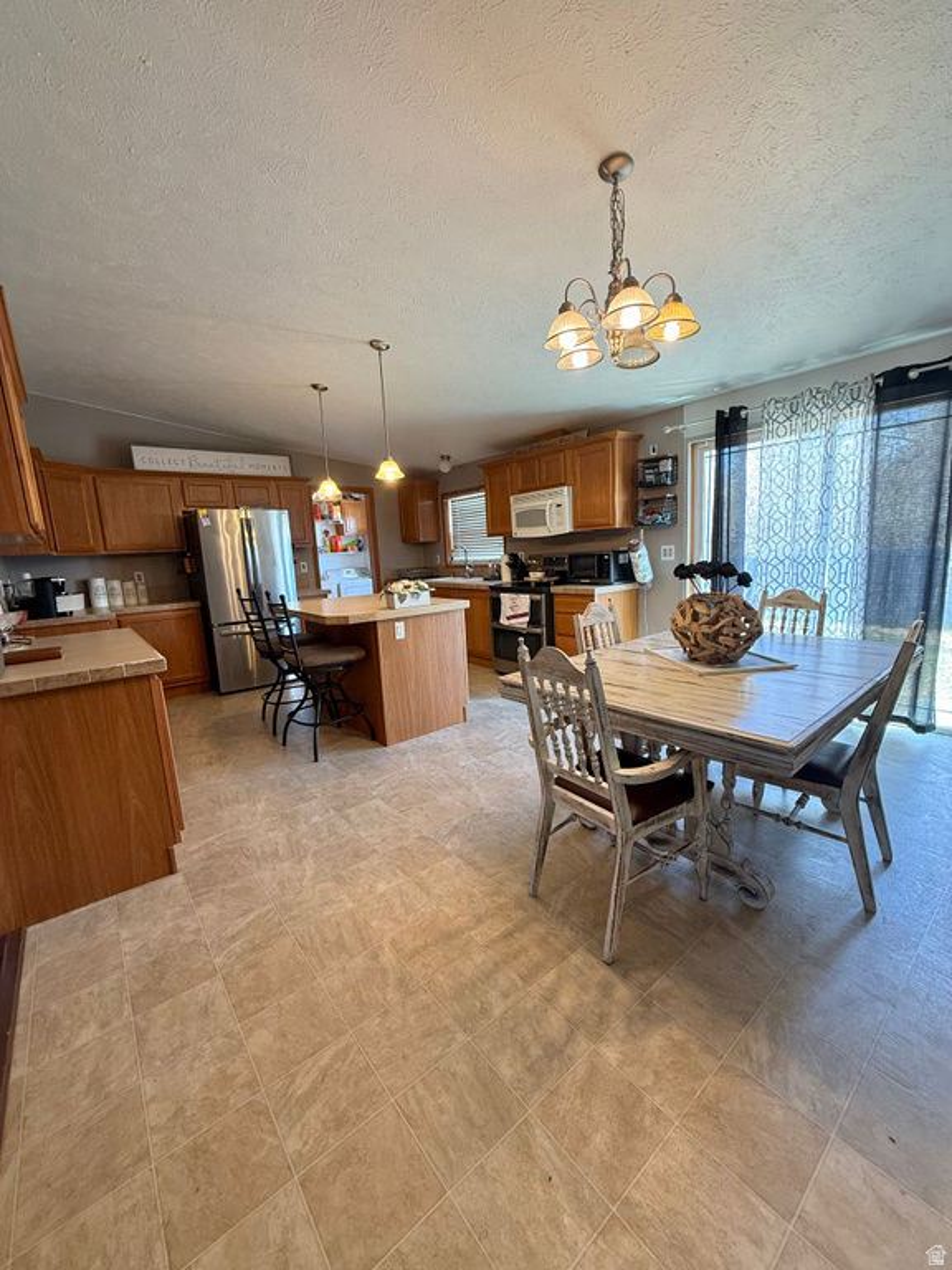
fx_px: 513
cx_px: 476
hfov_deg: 85.7
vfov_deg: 102.1
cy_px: 635
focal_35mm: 14
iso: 160
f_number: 2.2
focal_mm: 2.22
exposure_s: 1/60
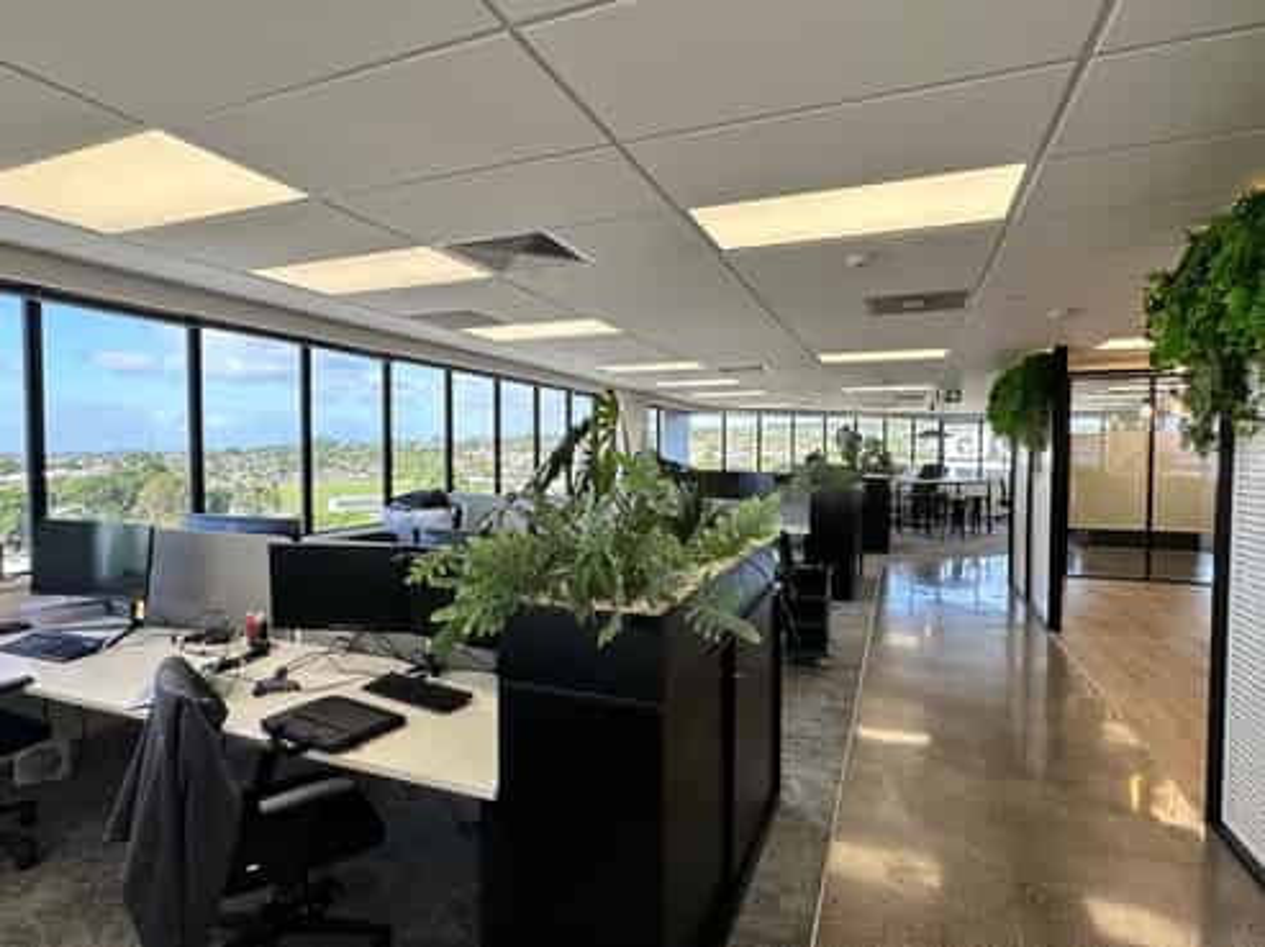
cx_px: 632
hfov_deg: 102.1
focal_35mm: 14
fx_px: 511
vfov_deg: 85.6
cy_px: 474
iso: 40
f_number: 2.2
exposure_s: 1/188
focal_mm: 2.22
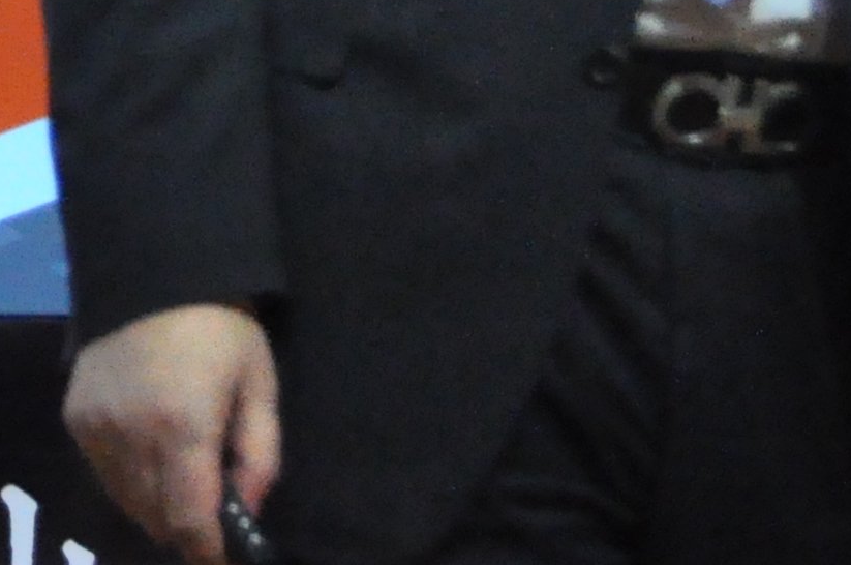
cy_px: -644
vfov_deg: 7.6
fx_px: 4060
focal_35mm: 172
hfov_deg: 11.7
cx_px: -205
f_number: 4
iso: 3200
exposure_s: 1/1000
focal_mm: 22
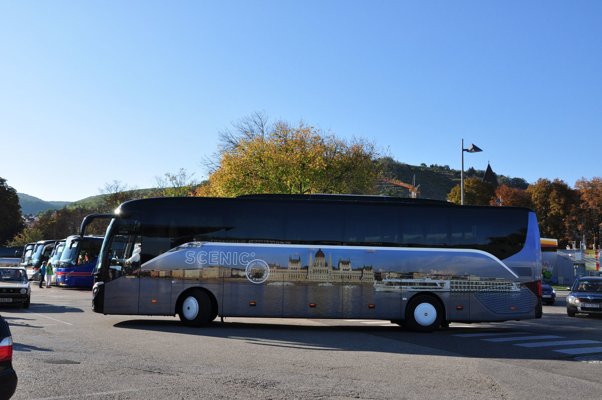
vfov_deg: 36.8
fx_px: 601
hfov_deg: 53.2
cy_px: 200
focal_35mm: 36
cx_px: 301
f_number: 8
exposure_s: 1/250
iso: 200
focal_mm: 24
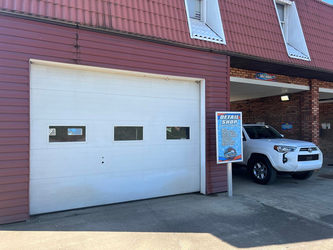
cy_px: 125
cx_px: 166
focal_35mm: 26
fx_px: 250
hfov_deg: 67.3
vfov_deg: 53.1
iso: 50
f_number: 1.5
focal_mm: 5.7
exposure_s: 1/1159
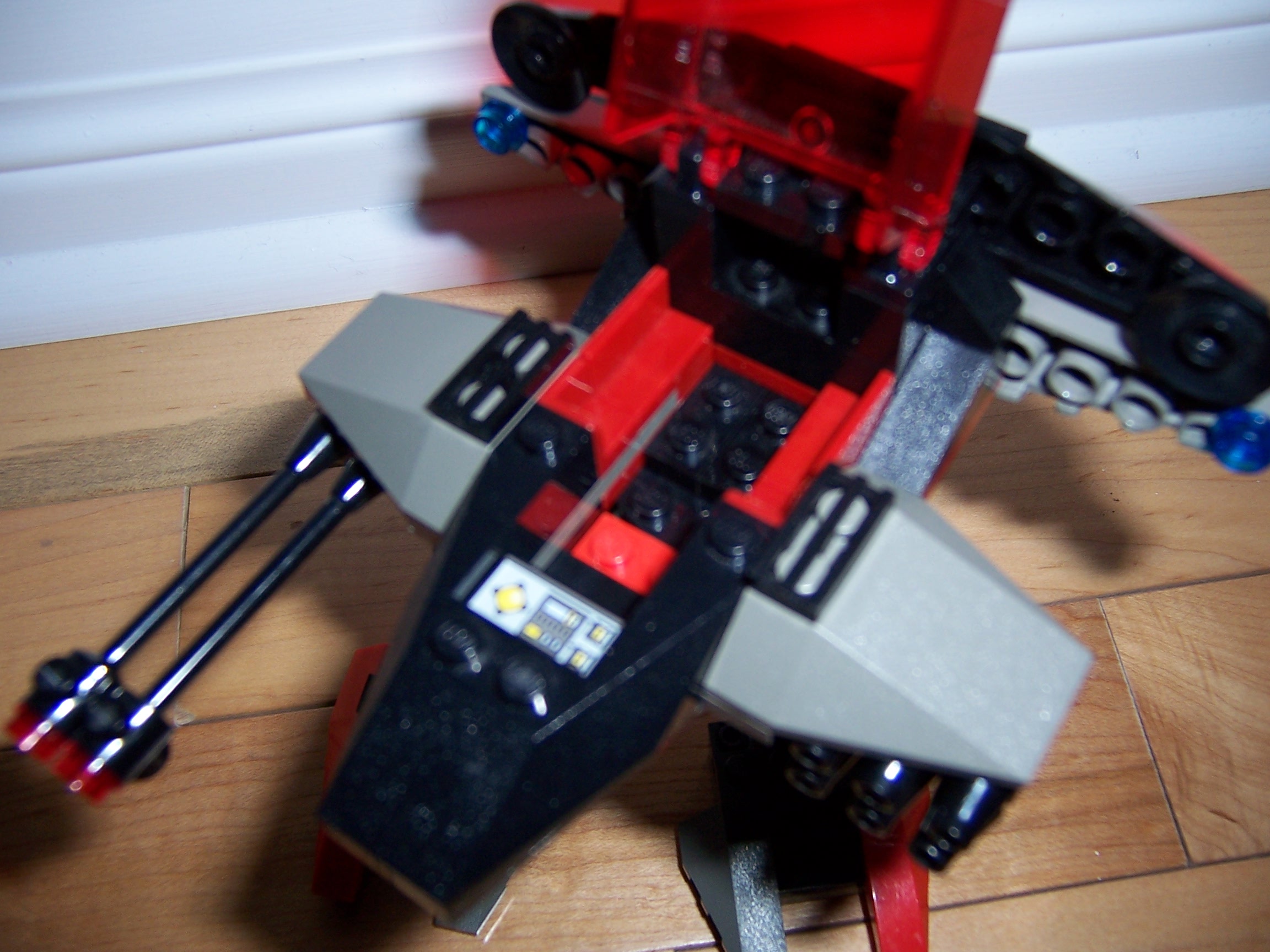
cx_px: 635
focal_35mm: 33
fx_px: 1211
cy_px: 476
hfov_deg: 55.4
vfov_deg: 42.9
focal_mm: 5.5
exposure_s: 1/60
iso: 80
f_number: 2.8
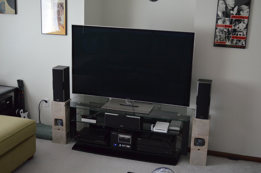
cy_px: 85
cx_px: 133
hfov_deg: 39.7
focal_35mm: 50
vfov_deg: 26.9
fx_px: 362
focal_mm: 32
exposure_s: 1/30
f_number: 4.8
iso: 2500
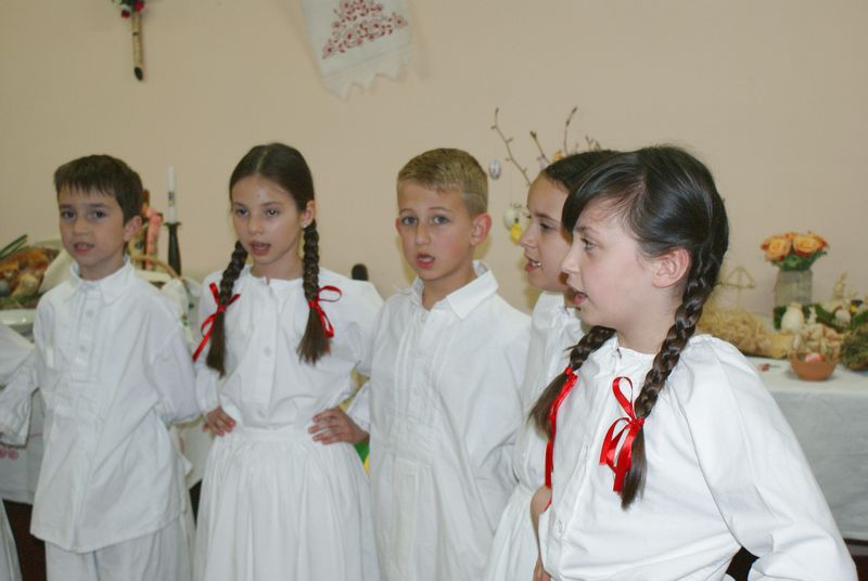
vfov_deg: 25.8
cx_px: 434
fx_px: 1268
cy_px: 290
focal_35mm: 52
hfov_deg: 37.8
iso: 400
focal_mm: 35
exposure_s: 1/60
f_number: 5.6
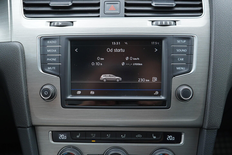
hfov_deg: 53.1
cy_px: 78
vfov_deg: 36.9
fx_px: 232
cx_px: 116
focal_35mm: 36
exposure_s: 1/40
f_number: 2.8
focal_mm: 24
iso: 400
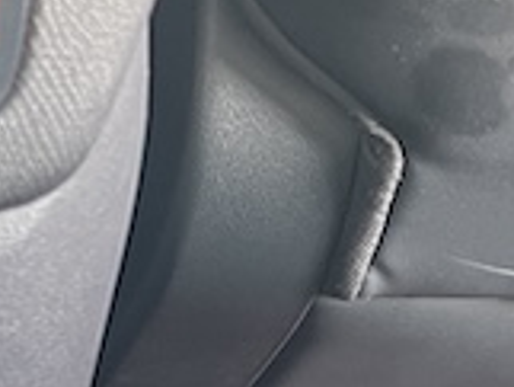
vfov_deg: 9.2
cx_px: -511
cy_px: 310
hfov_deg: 11.1
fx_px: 2392
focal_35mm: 161
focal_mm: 5.7
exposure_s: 1/41
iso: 500
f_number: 1.5
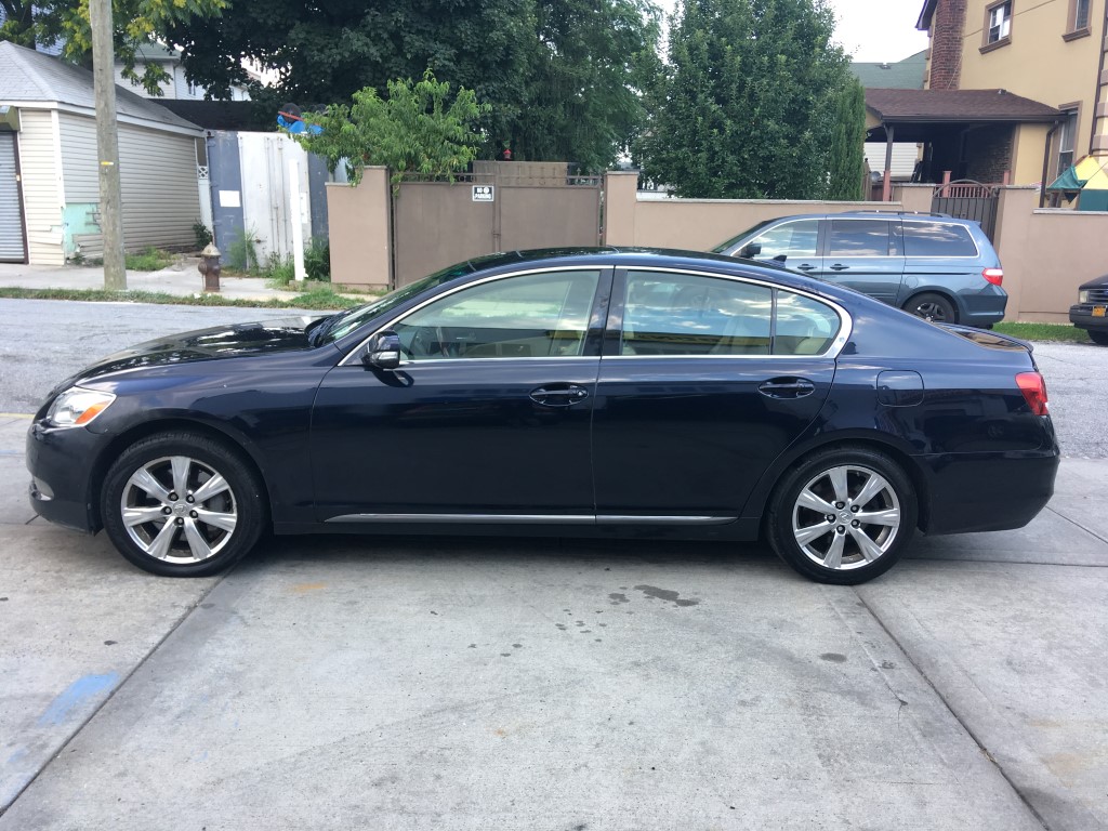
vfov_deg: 48.2
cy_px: 416
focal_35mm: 29
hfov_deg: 61.7
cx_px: 554
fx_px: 928
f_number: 2.2
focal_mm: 4.15
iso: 25
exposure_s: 1/187
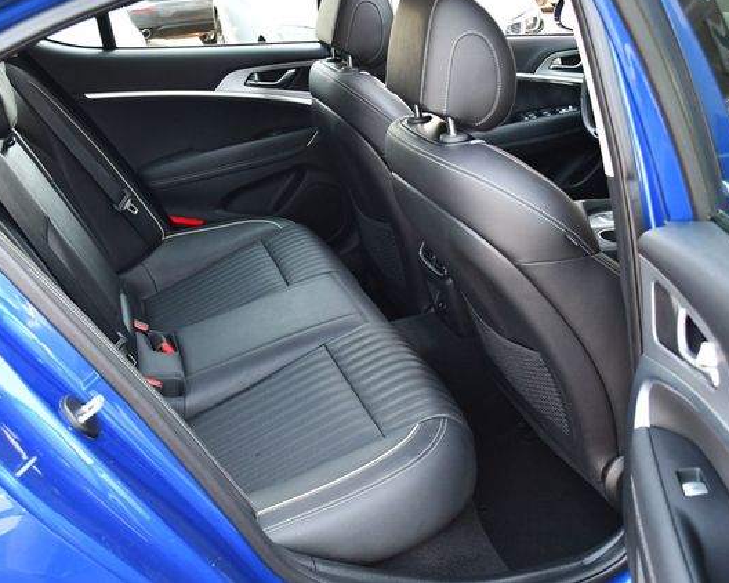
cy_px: 289
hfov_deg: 44.7
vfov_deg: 36.5
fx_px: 884
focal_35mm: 41
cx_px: 318
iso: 800
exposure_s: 1/200
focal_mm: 18
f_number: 3.5
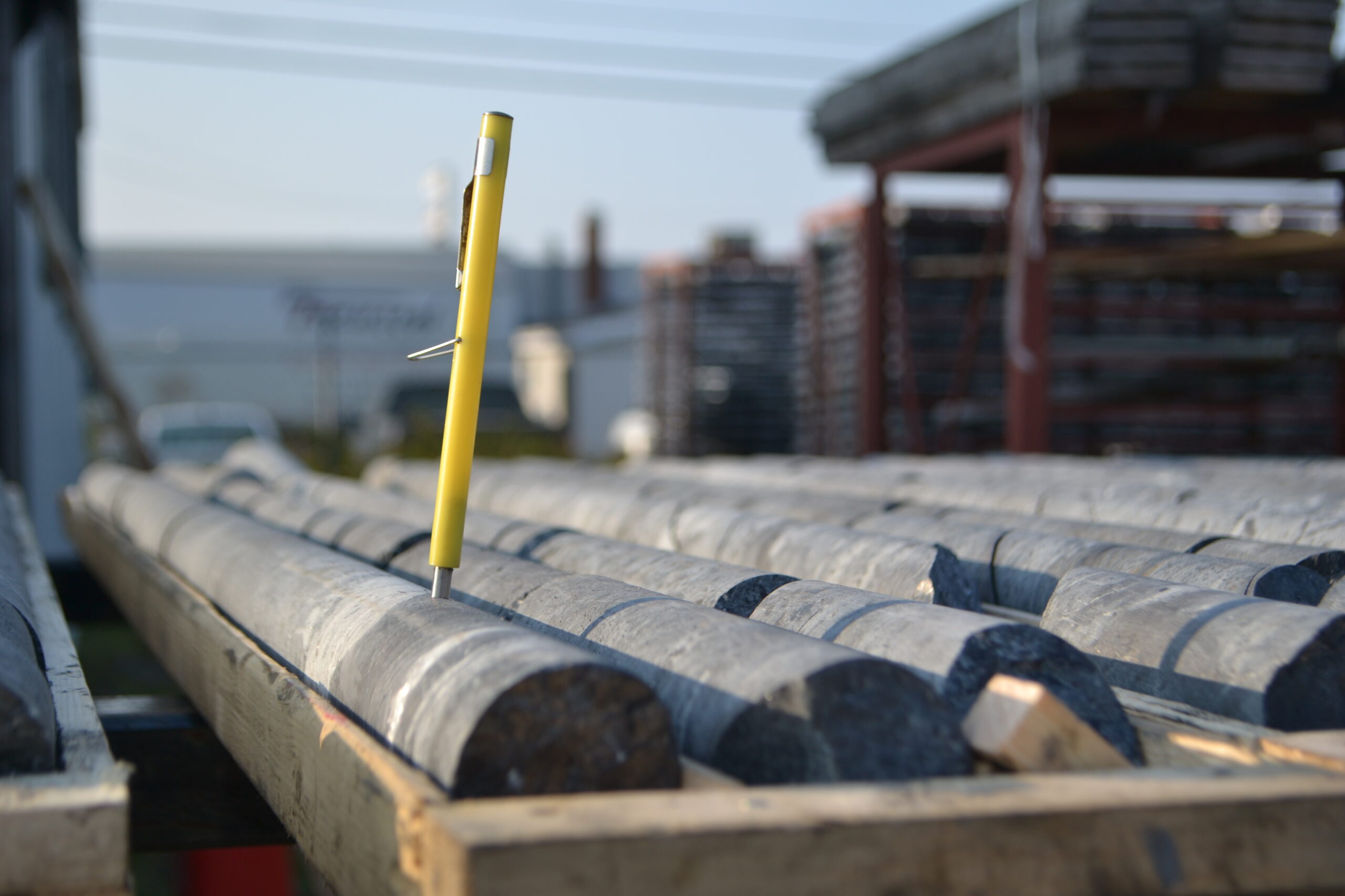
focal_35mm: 57
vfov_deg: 23.8
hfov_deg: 35.1
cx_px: 672
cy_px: 448
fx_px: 2130
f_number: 5
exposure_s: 1/320
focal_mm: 38
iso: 100
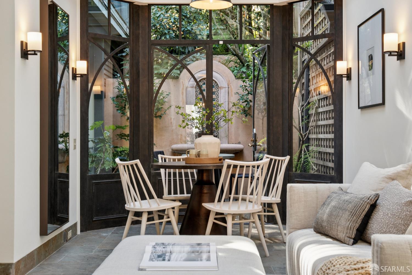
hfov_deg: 38.2
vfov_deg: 26.0
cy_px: 138
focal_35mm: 52
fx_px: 595
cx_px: 206
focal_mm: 35
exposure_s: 1/80
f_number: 8
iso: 800
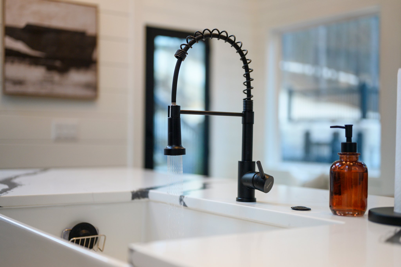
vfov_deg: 26.9
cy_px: 134
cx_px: 200
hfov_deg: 39.6
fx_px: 556
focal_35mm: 50
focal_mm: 50
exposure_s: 1/320
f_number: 1.8
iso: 400
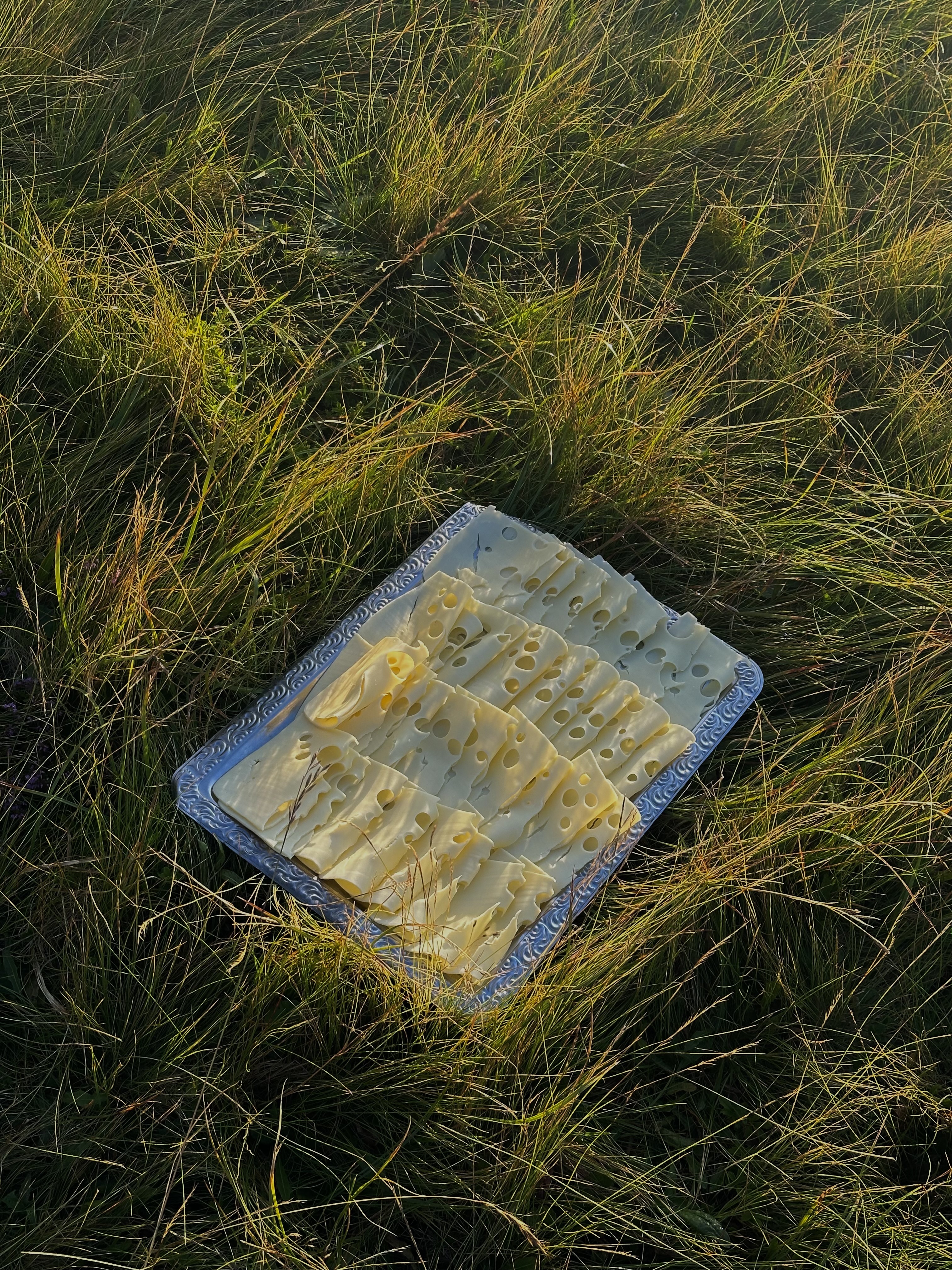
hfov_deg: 30.3
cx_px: 476
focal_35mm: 48
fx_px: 1760
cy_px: 635
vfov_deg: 39.7
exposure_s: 1/823
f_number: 1.78
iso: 64
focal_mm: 6.86
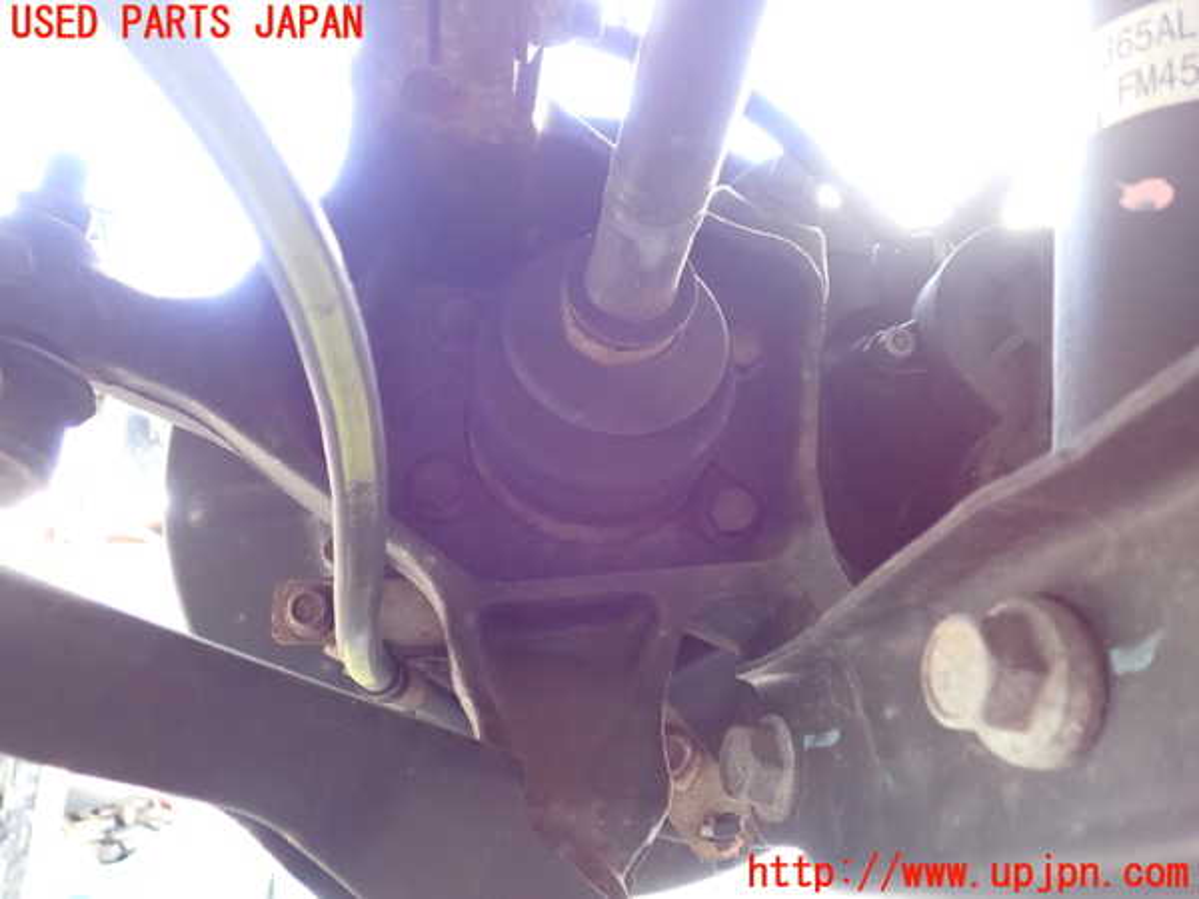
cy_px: 450
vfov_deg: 46.8
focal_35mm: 30
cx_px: 600
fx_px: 1039
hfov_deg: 60.0
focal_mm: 5.4
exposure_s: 1/100
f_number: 2.3
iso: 1250
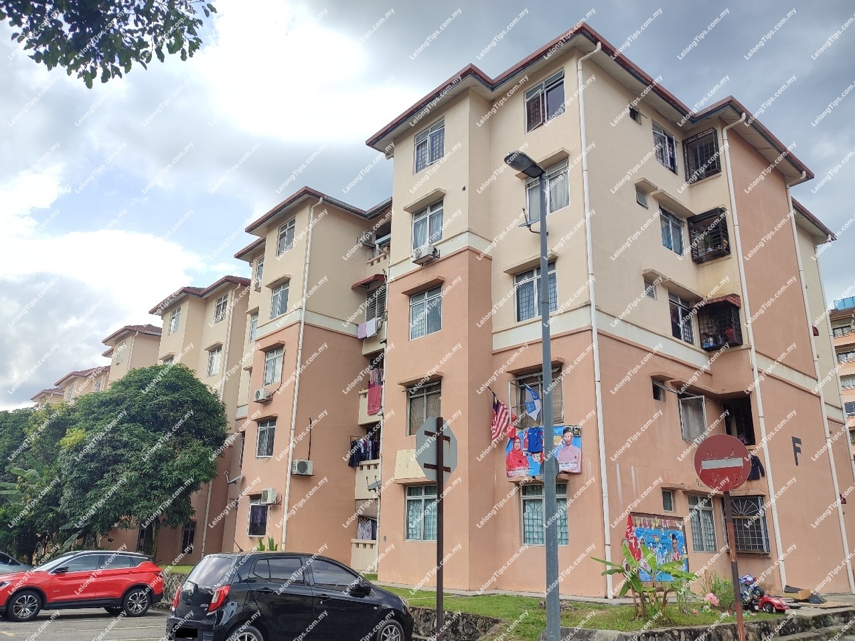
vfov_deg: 56.8
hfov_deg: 71.6
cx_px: 428
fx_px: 593
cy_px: 320
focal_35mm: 24
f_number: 1.89
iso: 50
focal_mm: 5.89
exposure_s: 1/355
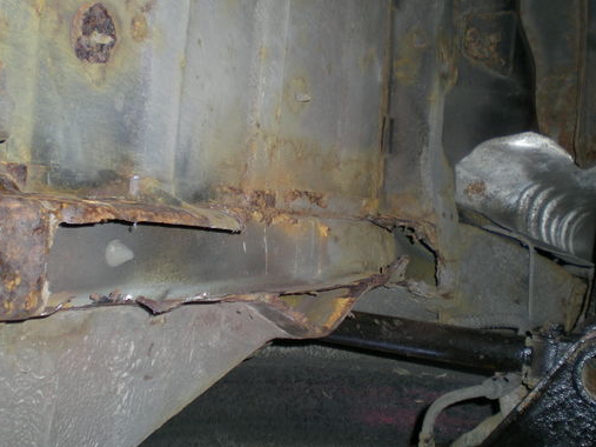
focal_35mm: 48
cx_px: 284
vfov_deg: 30.2
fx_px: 826
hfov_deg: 39.7
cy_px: 199
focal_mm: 6.3
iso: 50
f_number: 3.1
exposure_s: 1/60
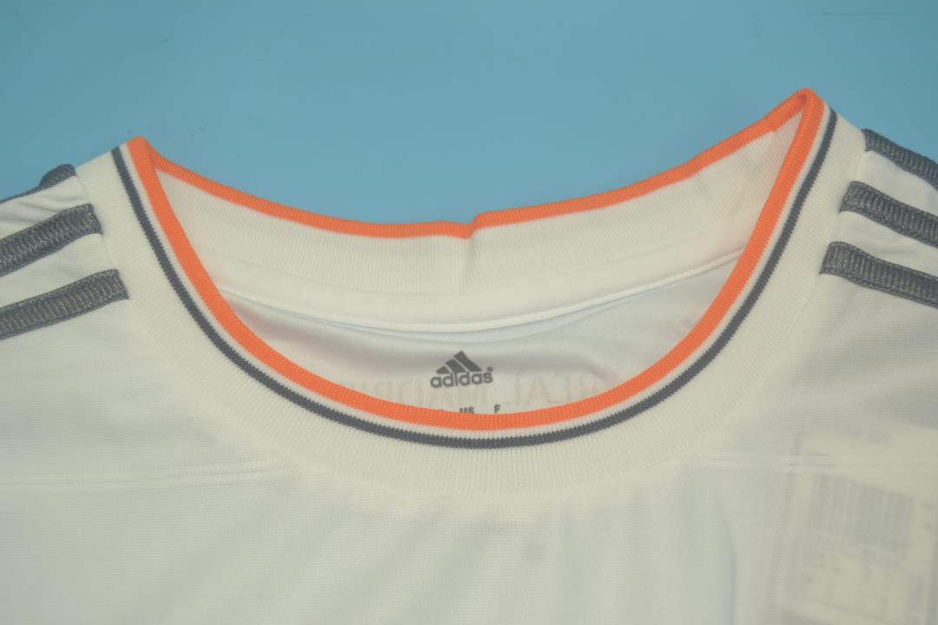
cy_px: 312
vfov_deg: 31.9
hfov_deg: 46.4
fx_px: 1094
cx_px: 469
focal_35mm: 42
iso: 200
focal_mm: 28
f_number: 4.5
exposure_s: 1/125
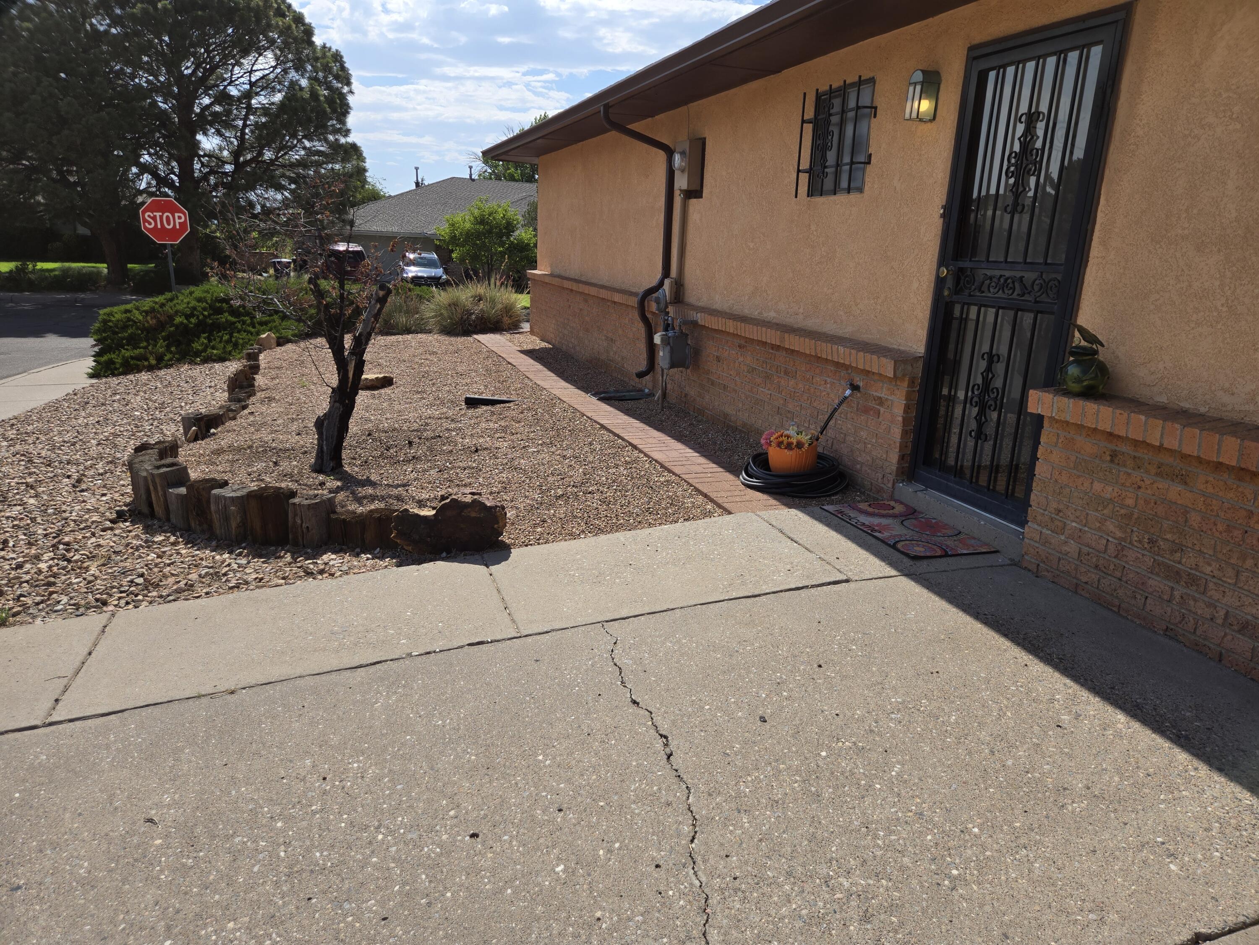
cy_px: 472
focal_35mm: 23
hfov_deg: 73.9
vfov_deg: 58.9
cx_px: 630
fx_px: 837
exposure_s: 1/2192
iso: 25
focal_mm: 5.4
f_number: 1.8
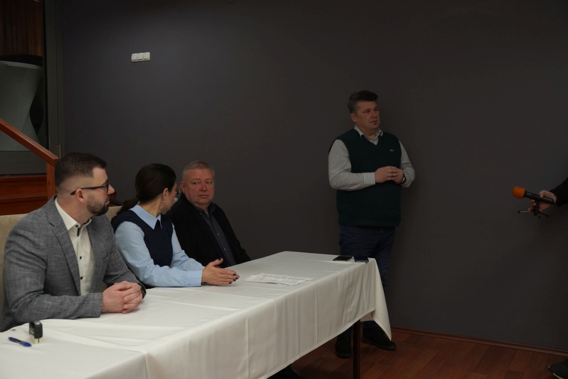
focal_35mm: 39
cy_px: 190
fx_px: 620
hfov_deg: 49.2
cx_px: 284
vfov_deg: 34.0
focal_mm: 26.2
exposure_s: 1/160
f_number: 4.5
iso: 1000
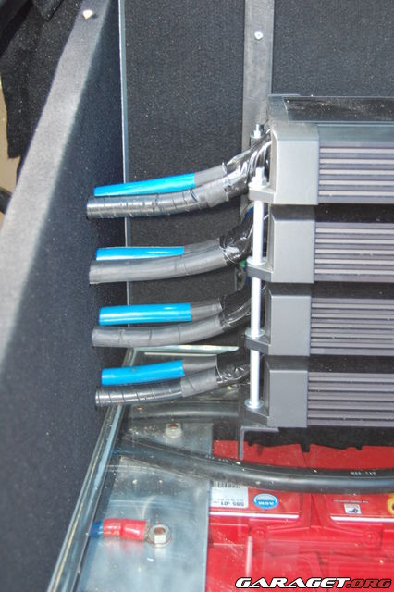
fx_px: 789
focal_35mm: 48
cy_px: 296
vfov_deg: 41.1
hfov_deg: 28.0
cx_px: 197
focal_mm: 32
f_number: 4.5
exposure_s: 1/60
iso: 400
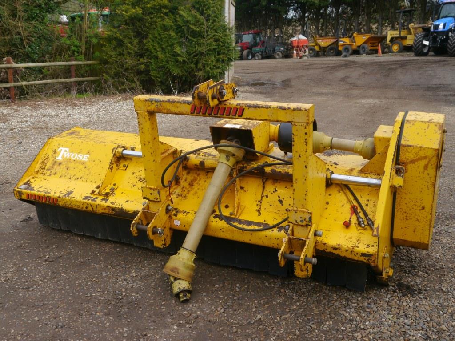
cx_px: 228
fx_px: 499
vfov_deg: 37.7
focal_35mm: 38
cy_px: 170
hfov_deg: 49.0
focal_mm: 19
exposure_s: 1/250
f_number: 5.6
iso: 160
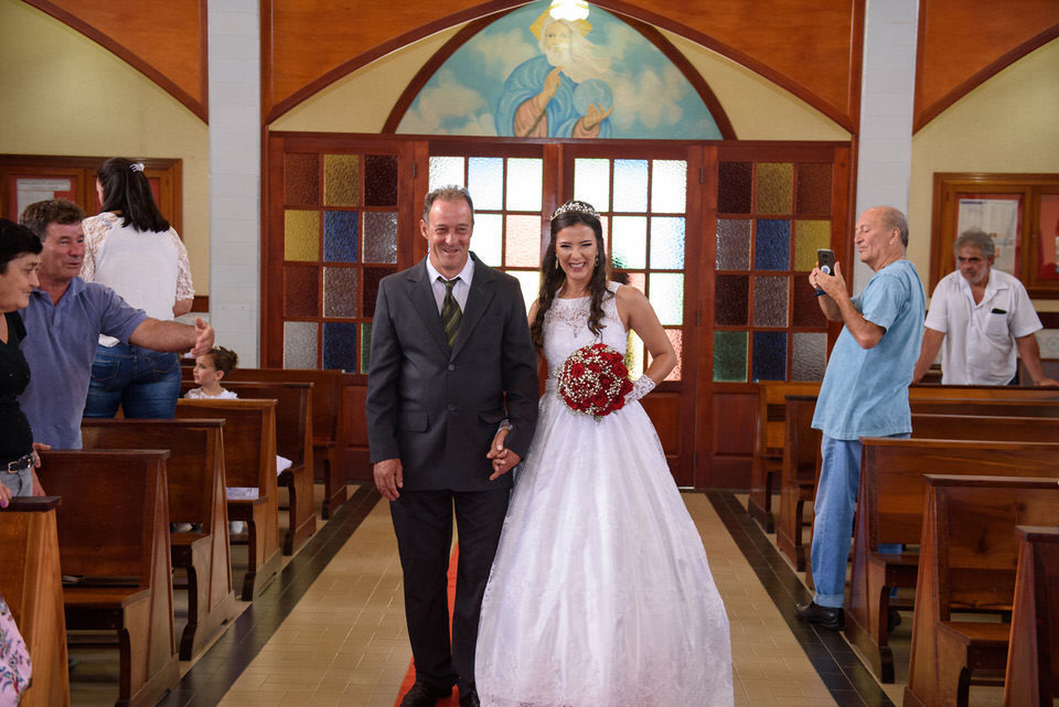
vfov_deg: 28.1
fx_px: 1413
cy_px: 354
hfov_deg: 41.1
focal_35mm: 48
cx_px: 530
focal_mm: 48
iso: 2500
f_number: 3.5
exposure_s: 1/200
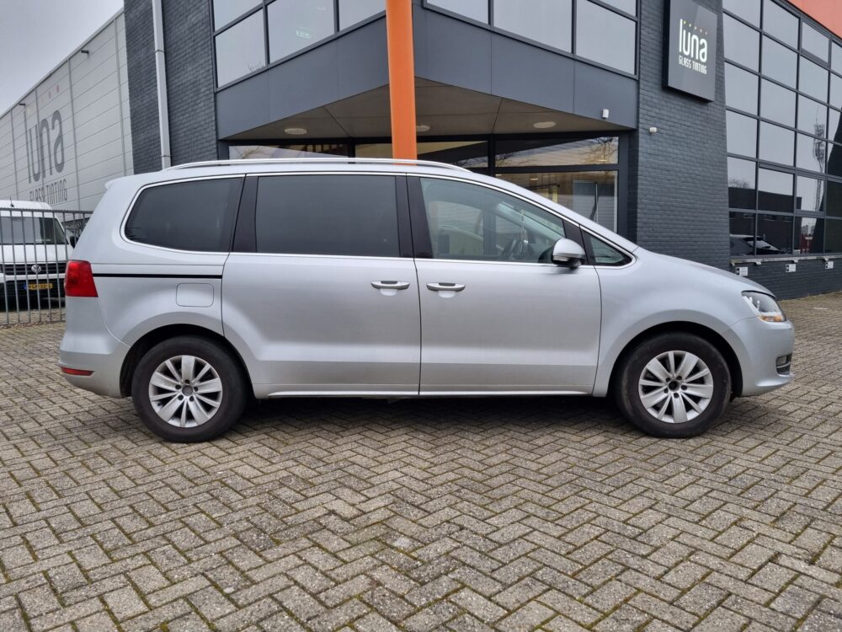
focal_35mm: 26
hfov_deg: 67.3
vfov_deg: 53.1
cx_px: 421
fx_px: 632
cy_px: 316
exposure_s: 1/100
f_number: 1.8
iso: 50
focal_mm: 5.4
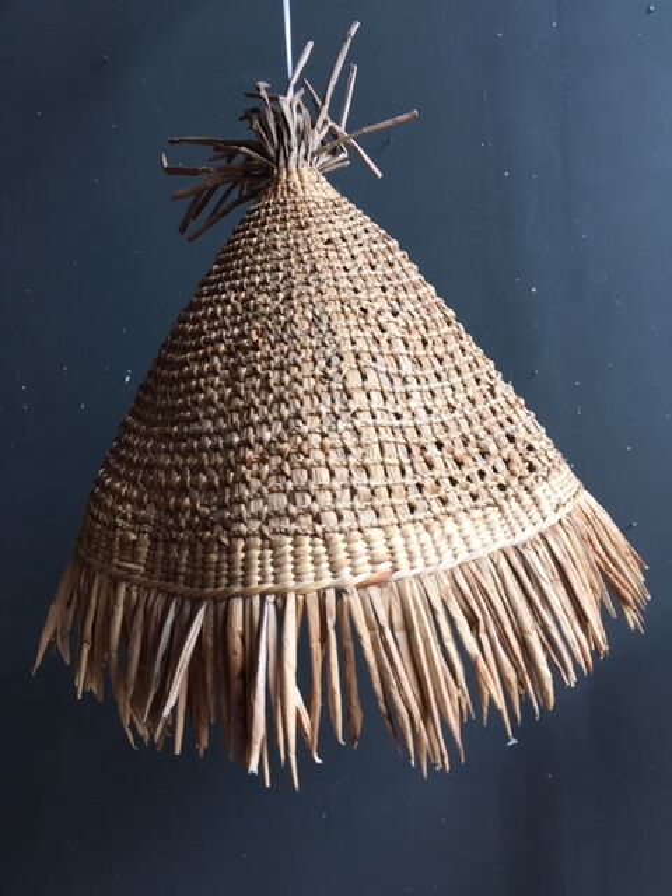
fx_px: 751
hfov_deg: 48.2
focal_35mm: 29
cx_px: 336
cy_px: 448
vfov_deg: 61.7
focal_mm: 4.15
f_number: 2.2
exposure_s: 1/50
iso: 32
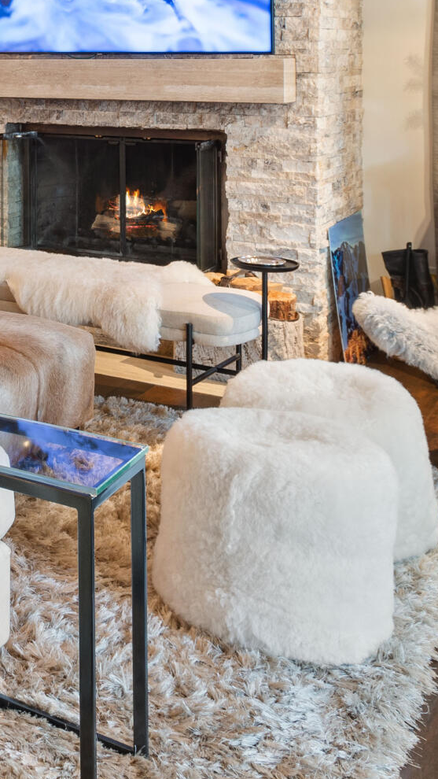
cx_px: -204
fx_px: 1115
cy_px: 65
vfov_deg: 36.0
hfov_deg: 19.6
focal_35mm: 54
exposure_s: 2.5
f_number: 7.1
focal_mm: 17
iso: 100
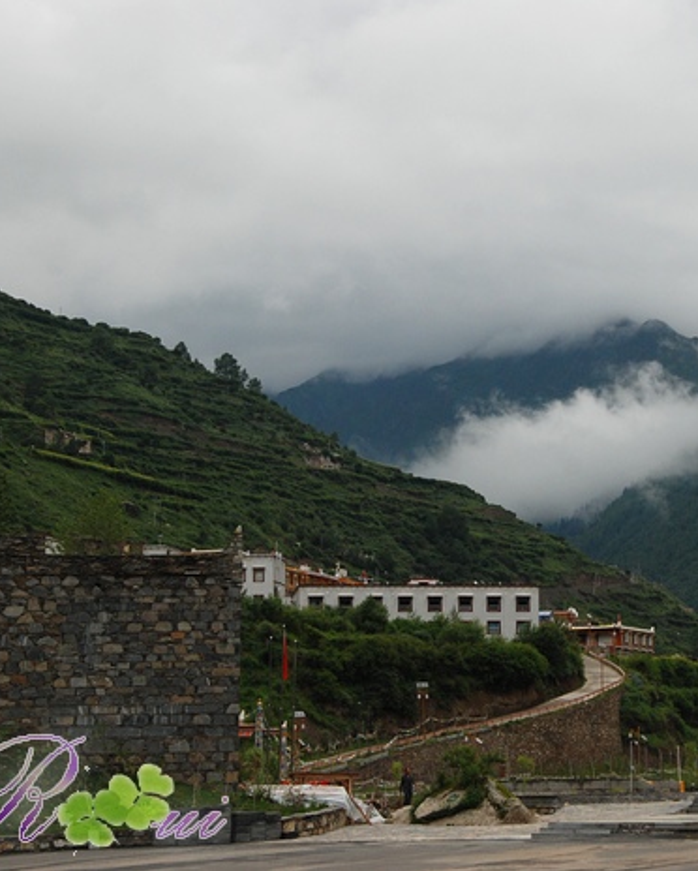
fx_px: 2630
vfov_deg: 18.8
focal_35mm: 102
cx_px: 561
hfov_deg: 15.0
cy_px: 436
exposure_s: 1/500
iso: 400
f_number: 8
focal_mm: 48
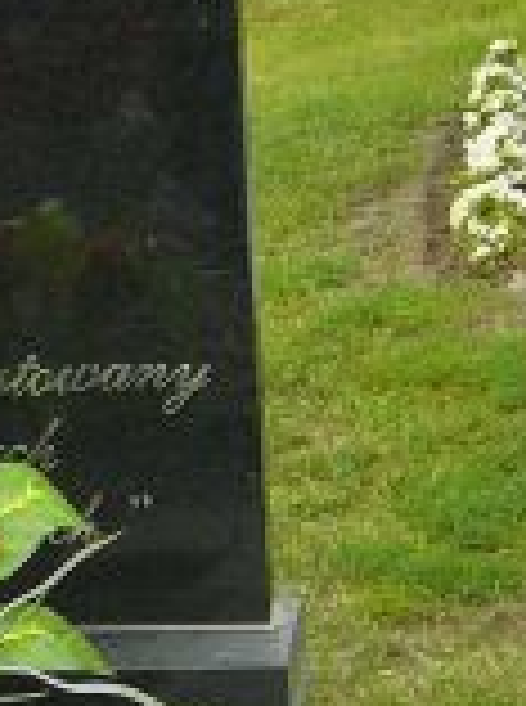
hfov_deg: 9.6
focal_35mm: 143
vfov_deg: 13.5
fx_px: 2909
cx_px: -526
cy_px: 832
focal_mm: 5.2
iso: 80
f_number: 2.8
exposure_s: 1/160
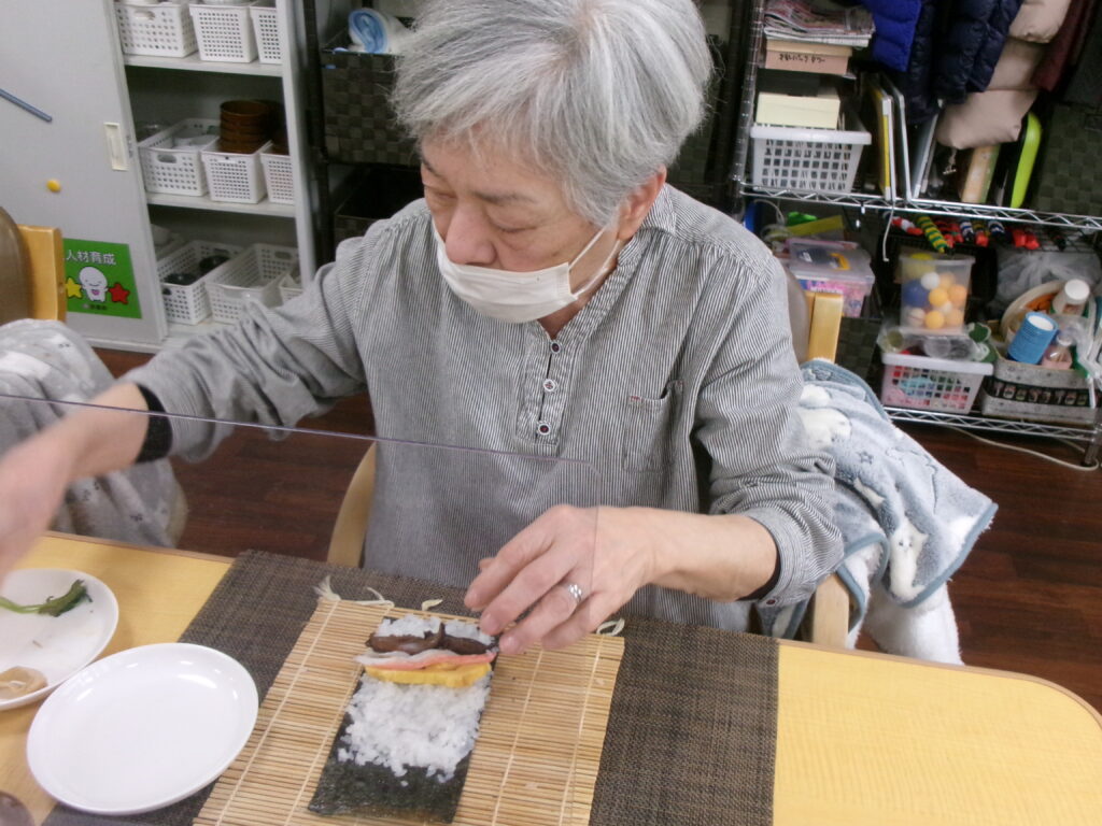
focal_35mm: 36
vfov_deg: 39.7
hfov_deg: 51.4
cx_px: 551
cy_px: 413
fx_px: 1146
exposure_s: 1/25
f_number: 4.5
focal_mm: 6.4
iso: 400
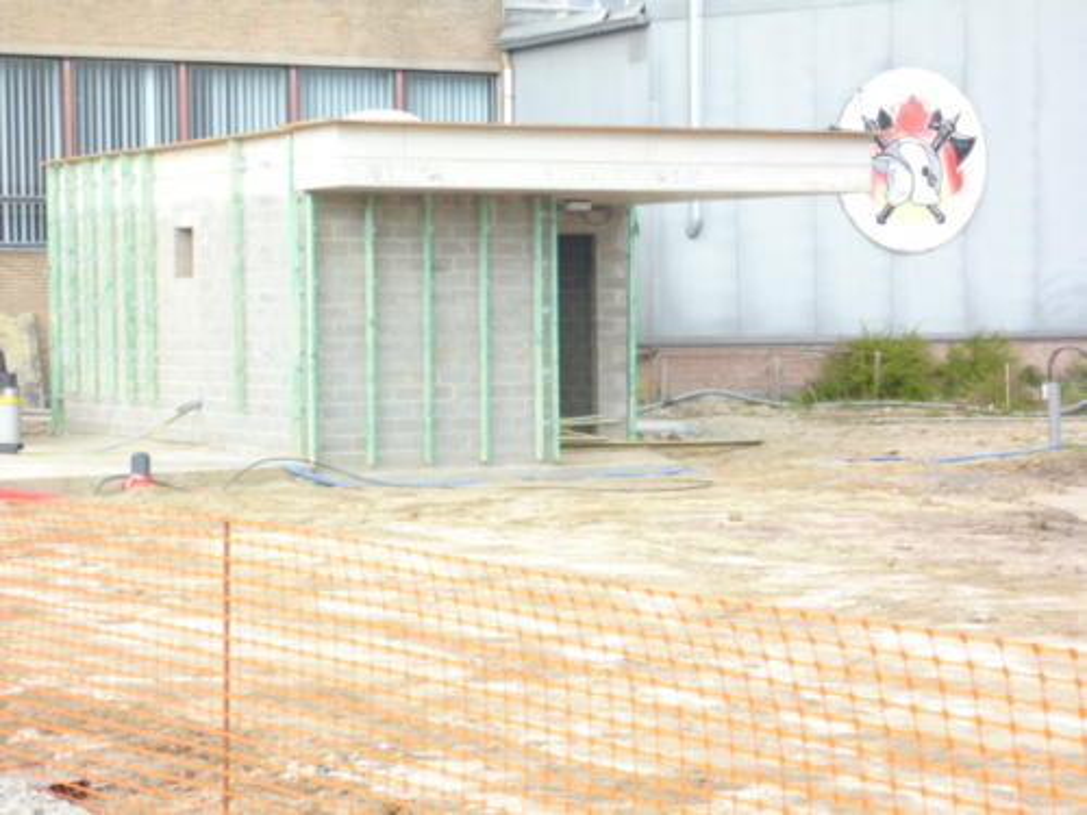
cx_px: 544
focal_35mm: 93
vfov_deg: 15.9
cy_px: 408
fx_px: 2920
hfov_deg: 21.1
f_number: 5.3
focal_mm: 16.7
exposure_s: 1/100
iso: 200
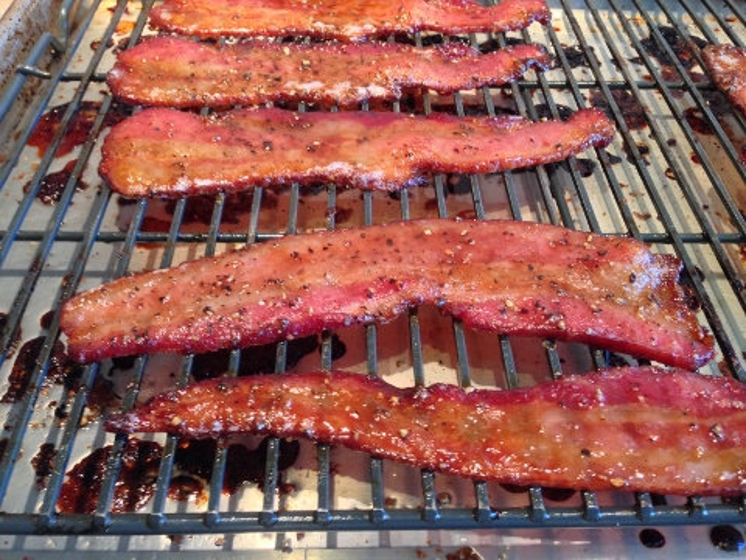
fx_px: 711
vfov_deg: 42.9
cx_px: 373
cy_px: 280
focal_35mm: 33
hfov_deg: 55.4
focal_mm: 4.12
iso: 125
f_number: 2.4
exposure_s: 1/20
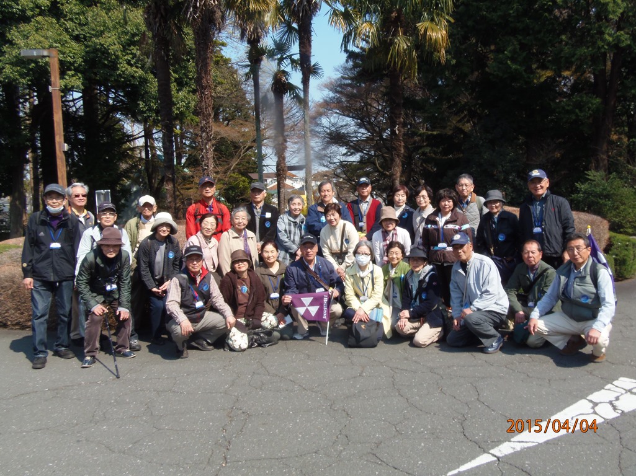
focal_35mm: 30
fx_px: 551
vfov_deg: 46.8
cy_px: 238
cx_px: 318
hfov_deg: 60.0
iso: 64
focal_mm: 5.5
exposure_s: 1/125
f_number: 3.2
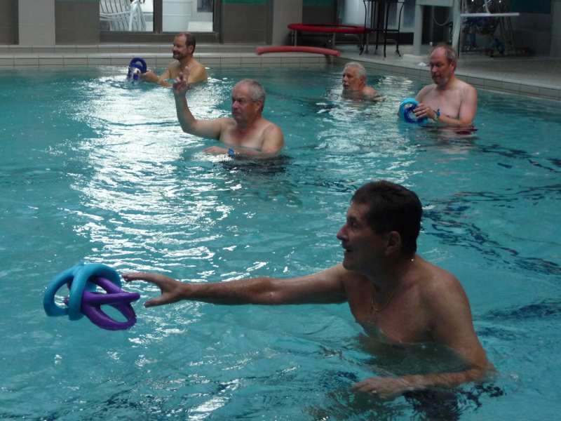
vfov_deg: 20.4
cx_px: 280
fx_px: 1167
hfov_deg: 27.0
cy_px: 210
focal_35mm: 72
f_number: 4.6
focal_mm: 12.2
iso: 400
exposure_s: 1/160
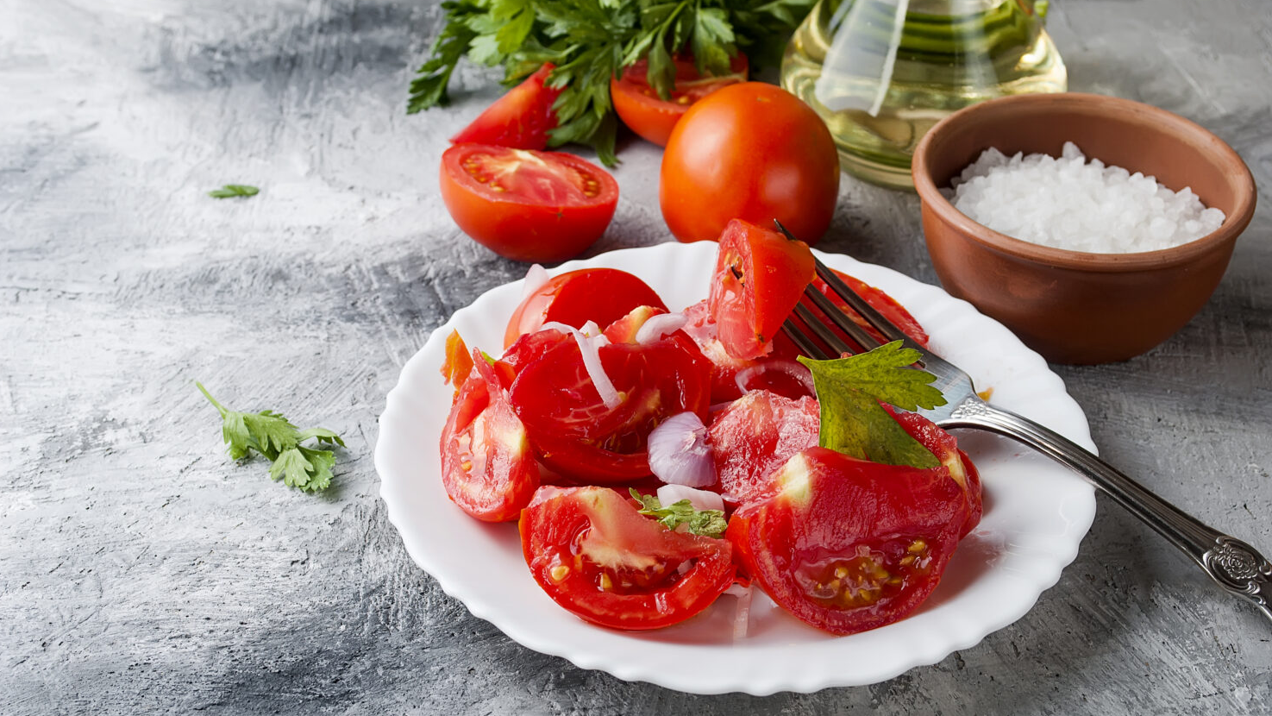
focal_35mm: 64
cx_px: 636
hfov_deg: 32.8
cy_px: 365
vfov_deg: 18.8
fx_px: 2159
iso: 100
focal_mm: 40
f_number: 8
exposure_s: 1/125
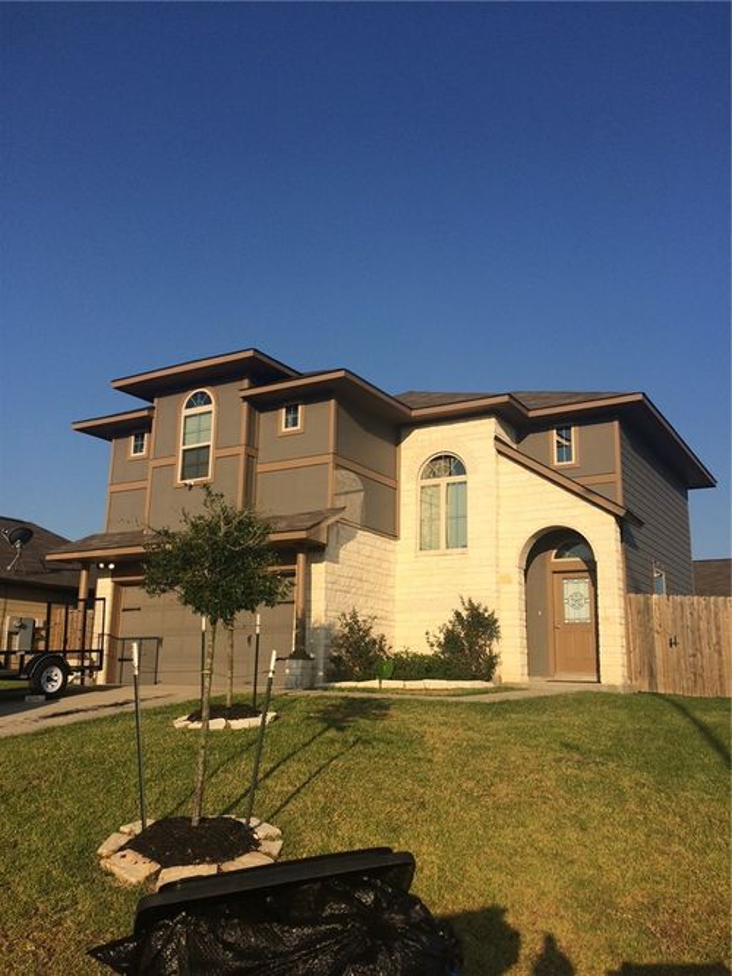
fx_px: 818
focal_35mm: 29
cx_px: 366
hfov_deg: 48.2
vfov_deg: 61.7
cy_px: 488
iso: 32
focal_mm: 4.15
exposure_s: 1/2564
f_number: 2.2
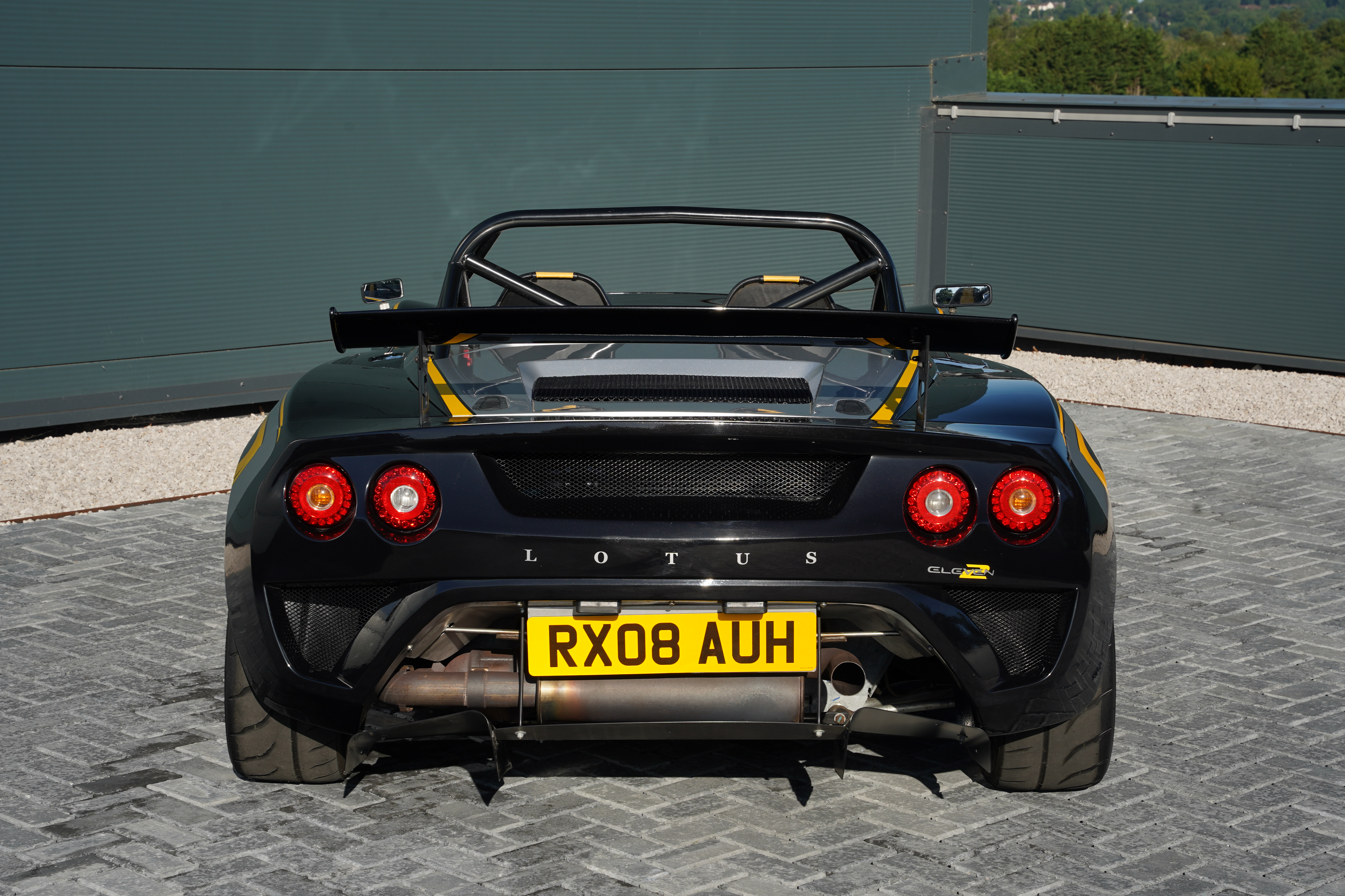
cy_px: 448
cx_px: 672
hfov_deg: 28.8
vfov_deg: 19.5
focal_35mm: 70
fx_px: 2615
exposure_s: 1/100
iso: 125
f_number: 11
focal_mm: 70
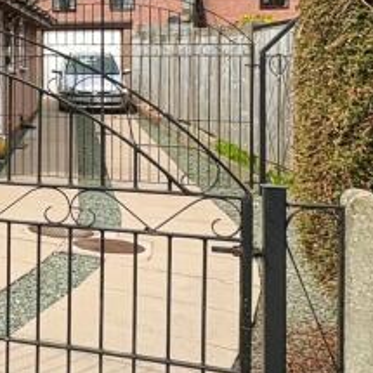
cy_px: 89
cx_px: -227
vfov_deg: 28.6
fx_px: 719
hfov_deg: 22.3
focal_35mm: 59
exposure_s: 1/2342
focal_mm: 2.22
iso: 50
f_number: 2.2
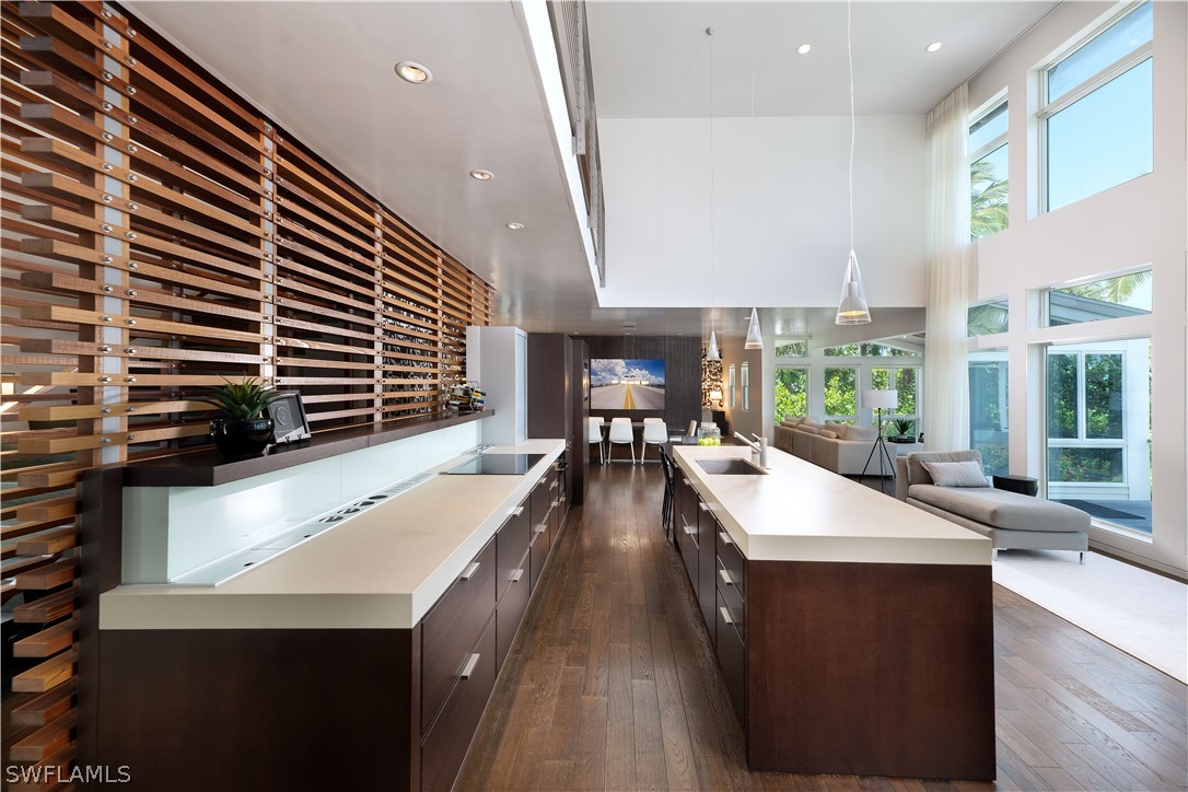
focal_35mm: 14
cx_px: 594
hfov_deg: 104.3
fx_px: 462
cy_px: 396
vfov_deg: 81.2
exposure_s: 1/40
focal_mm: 14
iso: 160
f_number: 8
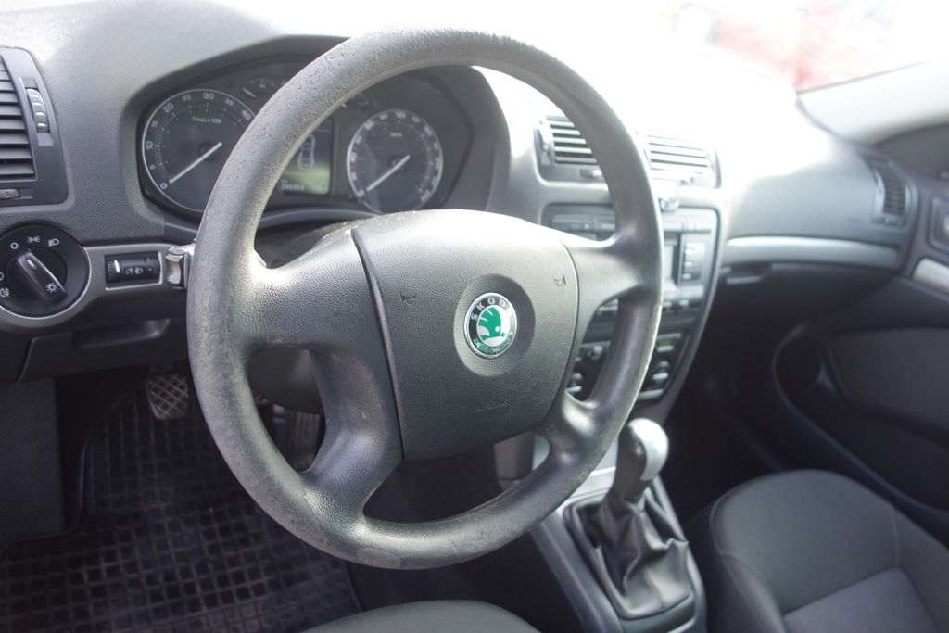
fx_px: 738
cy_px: 316
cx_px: 474
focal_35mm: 28
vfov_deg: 46.4
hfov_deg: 65.5
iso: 125
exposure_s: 1/100
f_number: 2
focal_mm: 10.4
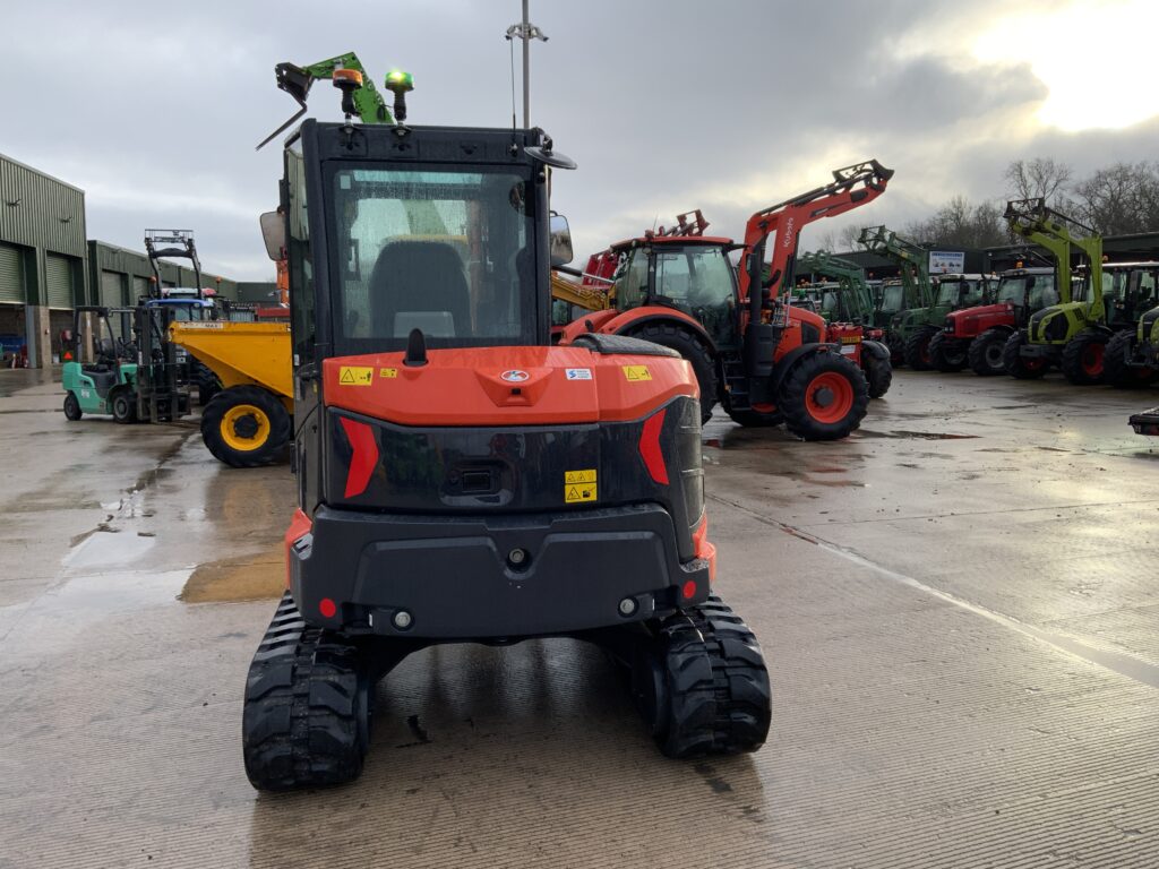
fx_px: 971
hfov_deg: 61.7
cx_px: 580
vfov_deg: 48.2
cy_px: 434
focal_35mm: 29
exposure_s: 1/383
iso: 16
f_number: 1.8
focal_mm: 3
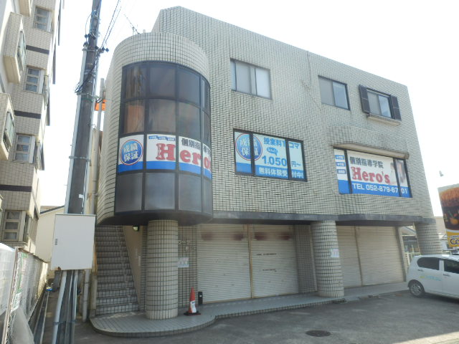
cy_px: 172
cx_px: 230
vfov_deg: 56.8
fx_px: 318
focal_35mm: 24
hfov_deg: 71.6
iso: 80
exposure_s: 1/400
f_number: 3
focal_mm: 4.2
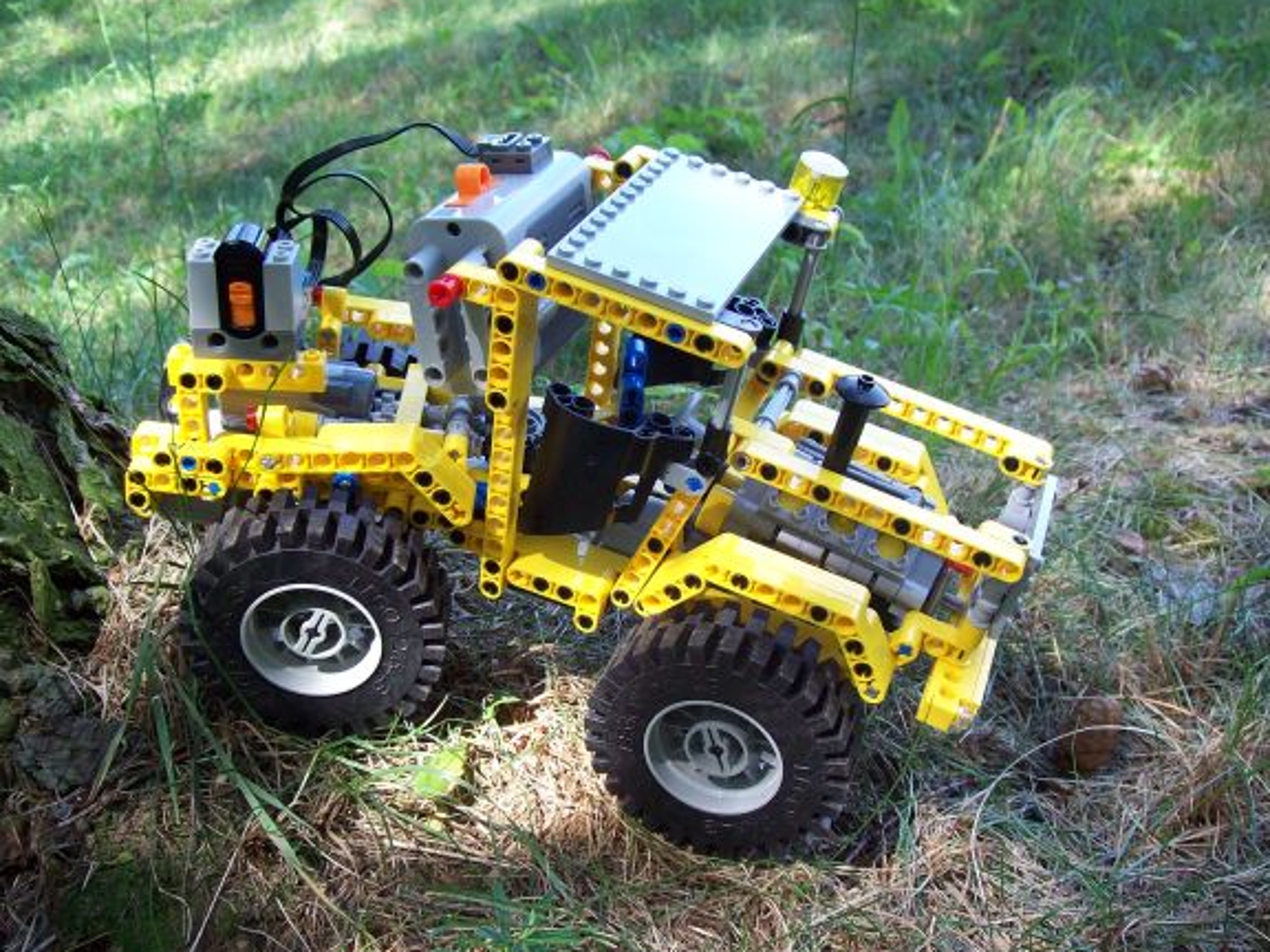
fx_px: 1468
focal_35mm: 40
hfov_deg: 46.8
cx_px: 600
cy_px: 522
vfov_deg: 35.9
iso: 80
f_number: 2.7
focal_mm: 6
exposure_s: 1/122
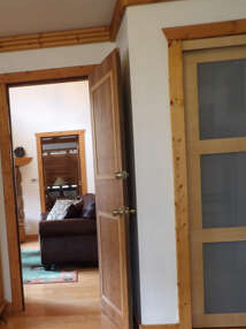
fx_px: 408
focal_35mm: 43
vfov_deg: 43.2
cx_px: 37
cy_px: 223
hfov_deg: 32.3
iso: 202
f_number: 3.2
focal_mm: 4.3
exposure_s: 1/17
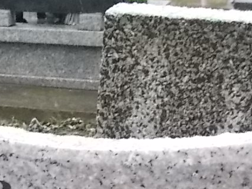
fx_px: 706
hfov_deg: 19.8
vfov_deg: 14.5
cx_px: 19
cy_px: 262
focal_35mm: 97
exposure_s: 1/60
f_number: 3.2
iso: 400
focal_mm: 4.6
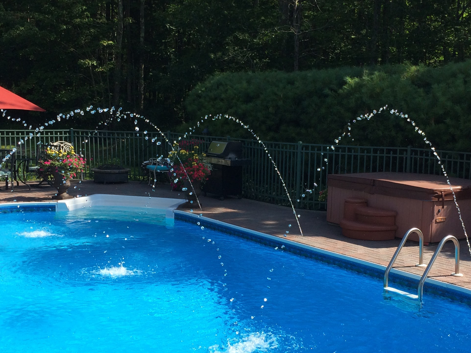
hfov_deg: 37.5
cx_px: 243
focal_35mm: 51
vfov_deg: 28.5
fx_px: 694
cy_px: 197
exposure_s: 1/1414
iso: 32
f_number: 2.2
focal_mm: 4.12
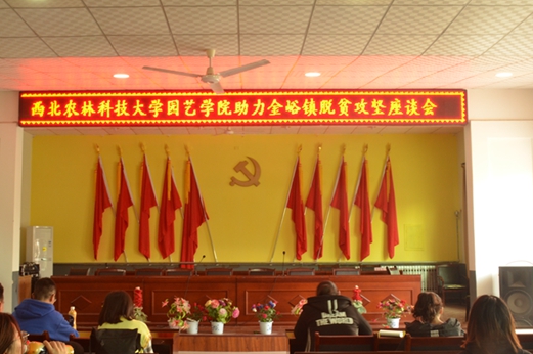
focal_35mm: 38
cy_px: 203
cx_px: 241
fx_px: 562
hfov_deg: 50.7
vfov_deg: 34.9
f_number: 3.8
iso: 800
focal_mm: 22
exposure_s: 1/8
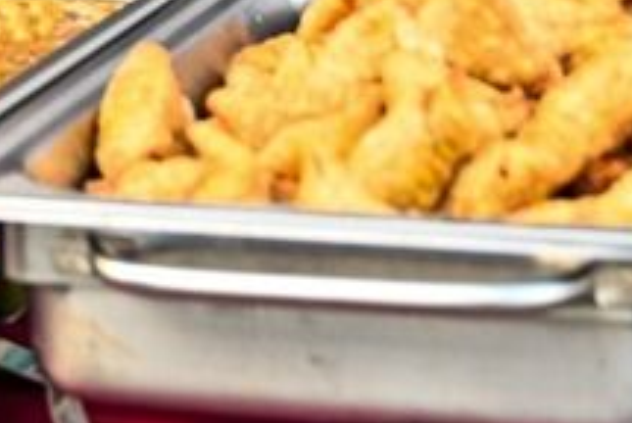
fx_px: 2742
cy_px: -464
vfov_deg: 8.3
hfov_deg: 11.8
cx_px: -629
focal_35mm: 156
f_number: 3.2
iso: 400
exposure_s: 1/250
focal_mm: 28
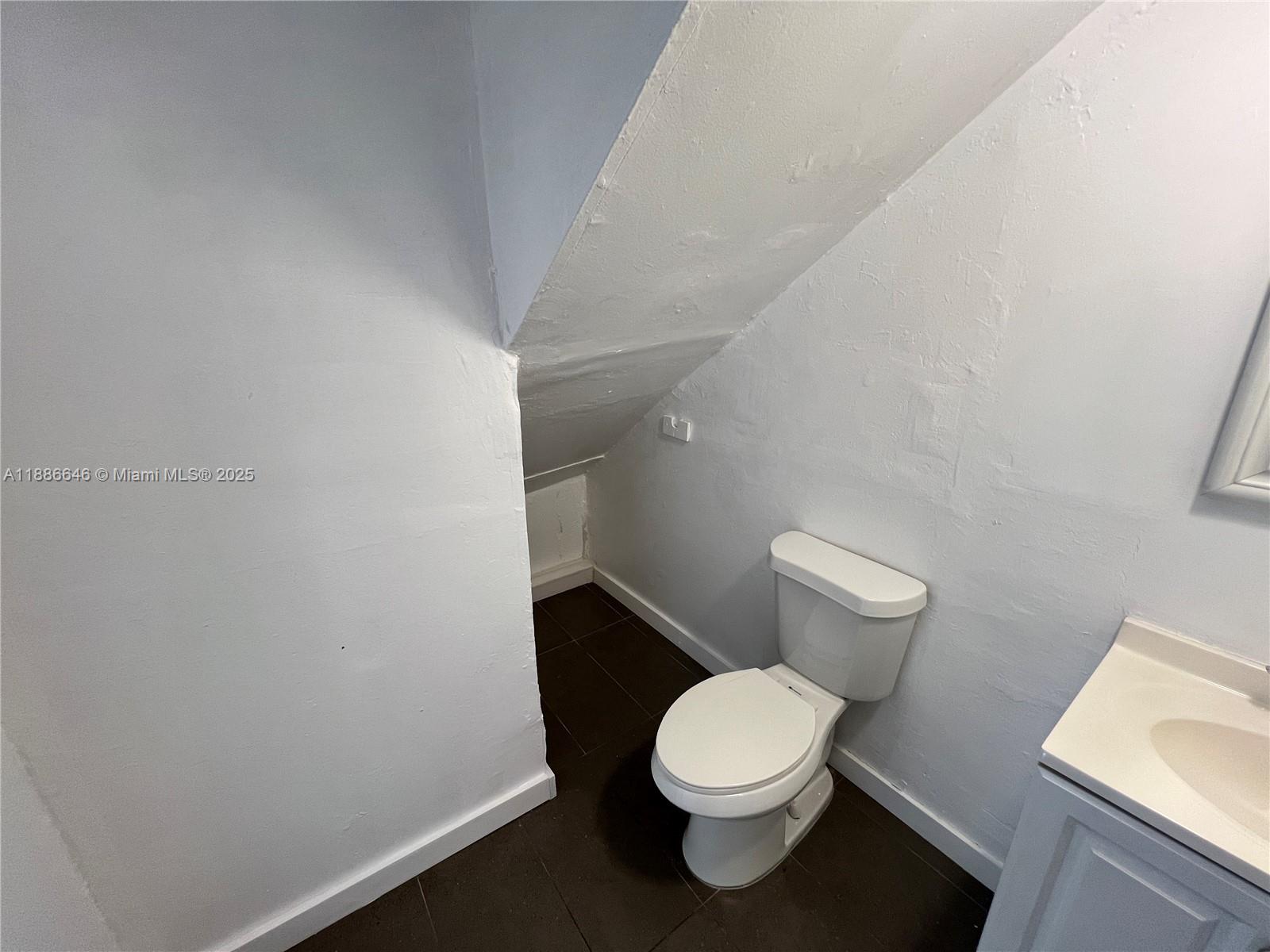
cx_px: 635
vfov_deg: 89.9
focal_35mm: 13
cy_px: 476
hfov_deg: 106.2
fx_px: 477
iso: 125
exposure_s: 1/60
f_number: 1.8
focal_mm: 1.57
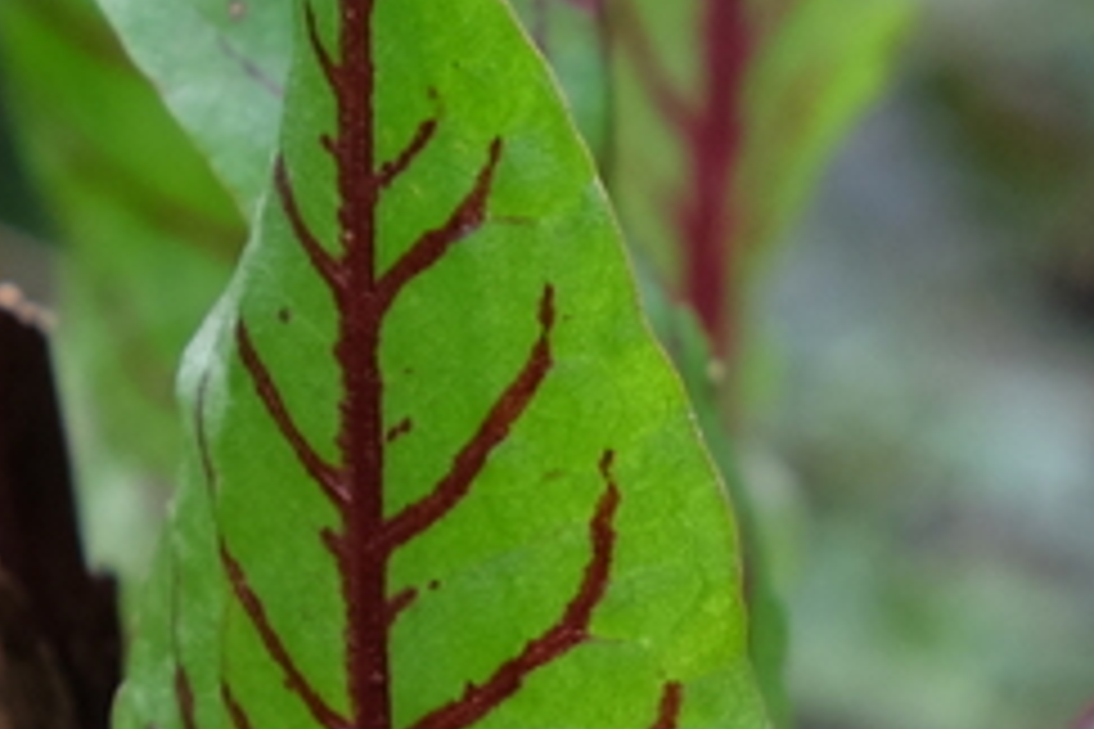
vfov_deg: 3.3
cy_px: 981
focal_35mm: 410
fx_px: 12458
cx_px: 617
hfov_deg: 5.0
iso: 400
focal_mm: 55
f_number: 8
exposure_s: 1/60
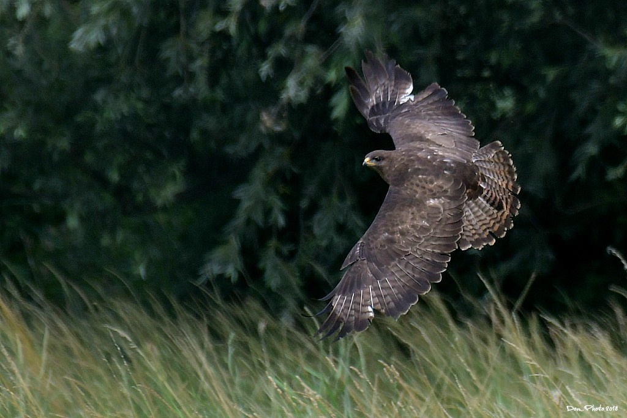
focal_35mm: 750
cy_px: 209
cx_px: 314
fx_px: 13063
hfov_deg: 2.7
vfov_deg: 1.8
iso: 200
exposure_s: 1/1500
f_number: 5.6
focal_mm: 500
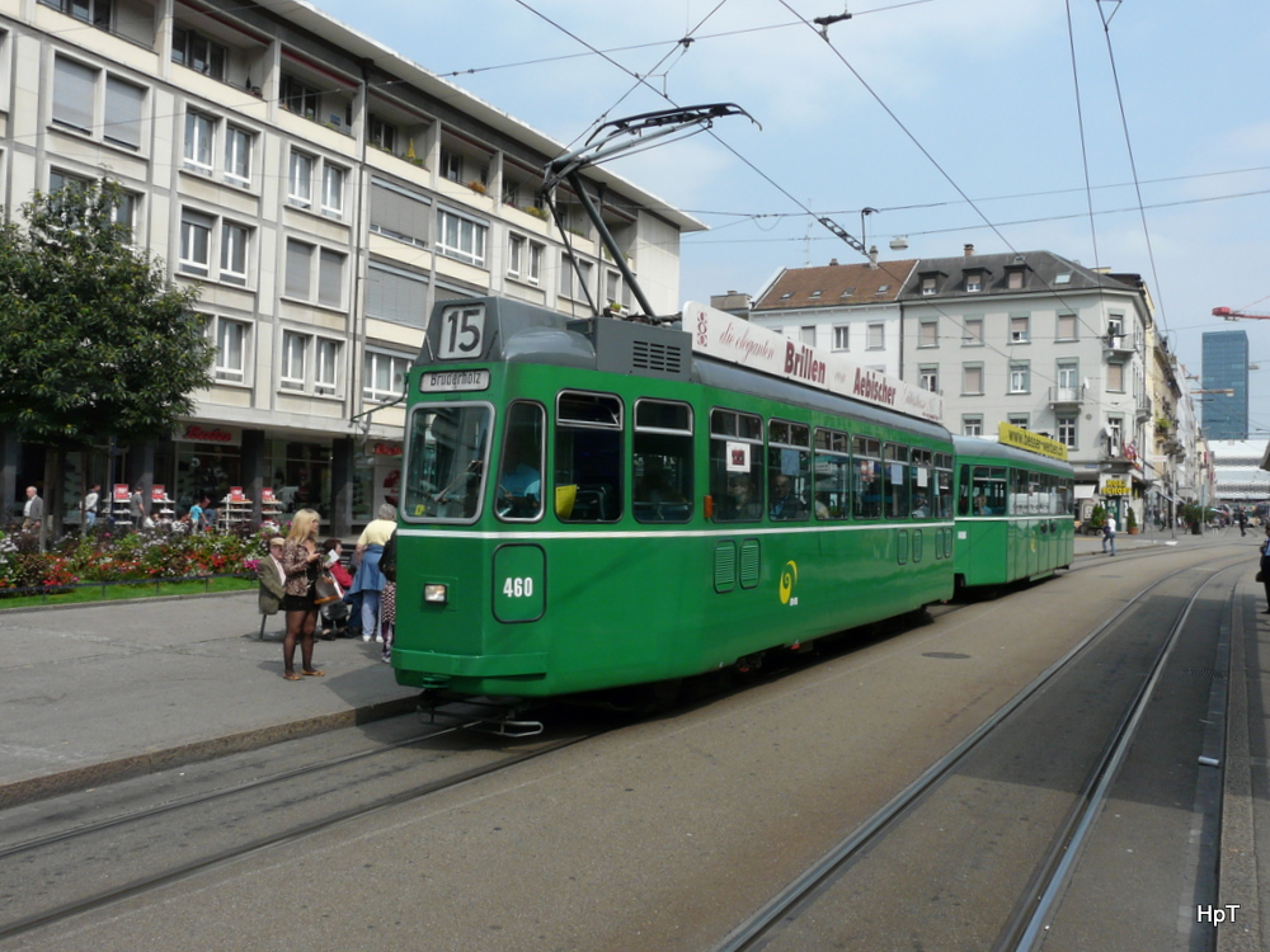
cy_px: 476
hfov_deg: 63.4
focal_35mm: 28
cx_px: 635
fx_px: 1027
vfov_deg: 49.7
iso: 100
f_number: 5.6
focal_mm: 4.6
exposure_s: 1/400
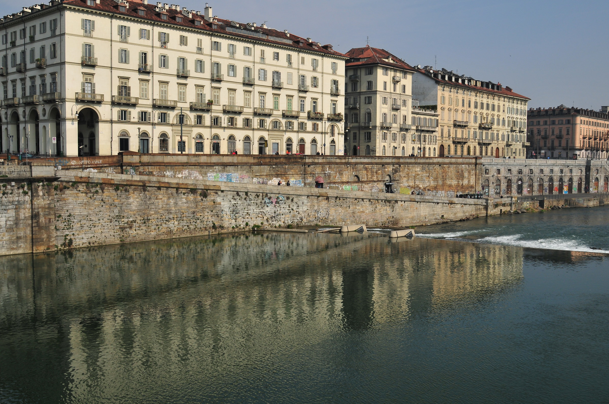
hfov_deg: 53.2
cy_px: 202
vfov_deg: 36.8
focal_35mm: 36
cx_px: 304
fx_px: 608
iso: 200
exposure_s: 1/800
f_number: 8
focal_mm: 24
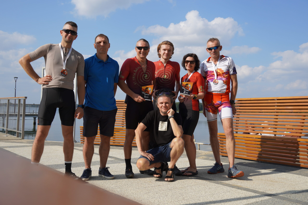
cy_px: 102
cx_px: 154
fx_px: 334
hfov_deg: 49.6
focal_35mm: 39
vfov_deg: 34.2
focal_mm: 26
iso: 100
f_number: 5
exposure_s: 1/800
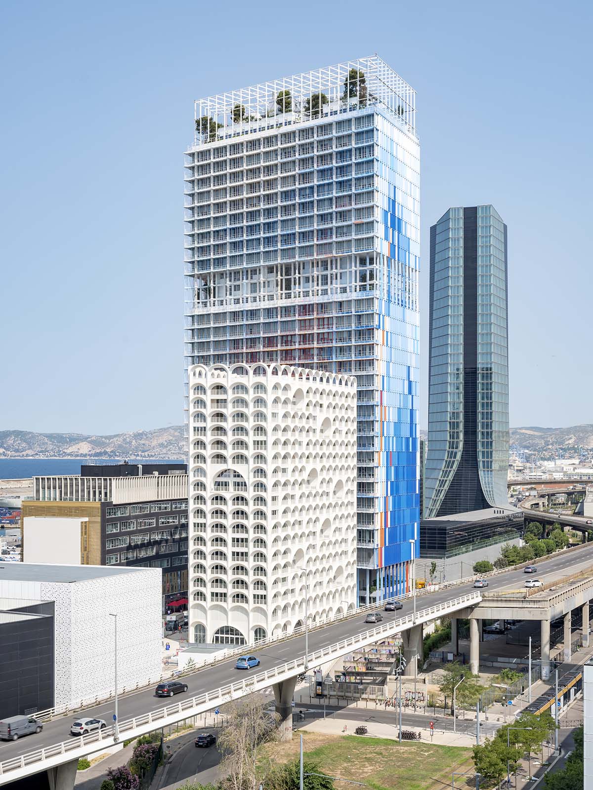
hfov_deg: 26.6
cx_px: 296
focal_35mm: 55
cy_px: 395
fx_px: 1256
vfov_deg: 34.9
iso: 250
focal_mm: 70
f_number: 16
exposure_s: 1/100
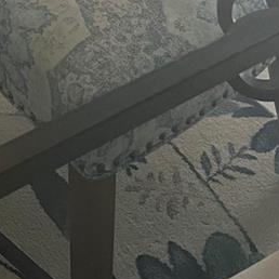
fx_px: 976
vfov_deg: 13.0
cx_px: -87
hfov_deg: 15.5
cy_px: -355
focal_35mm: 107
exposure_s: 1/60
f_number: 1.5
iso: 125
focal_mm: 5.7
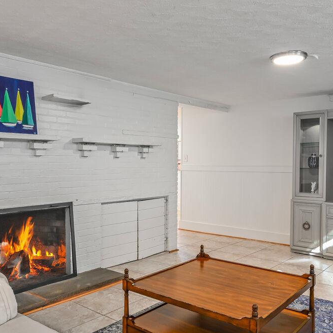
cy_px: 134
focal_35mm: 31
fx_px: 337
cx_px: 160
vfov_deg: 52.2
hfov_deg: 52.5
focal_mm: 14
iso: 200
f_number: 9
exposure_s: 1/2
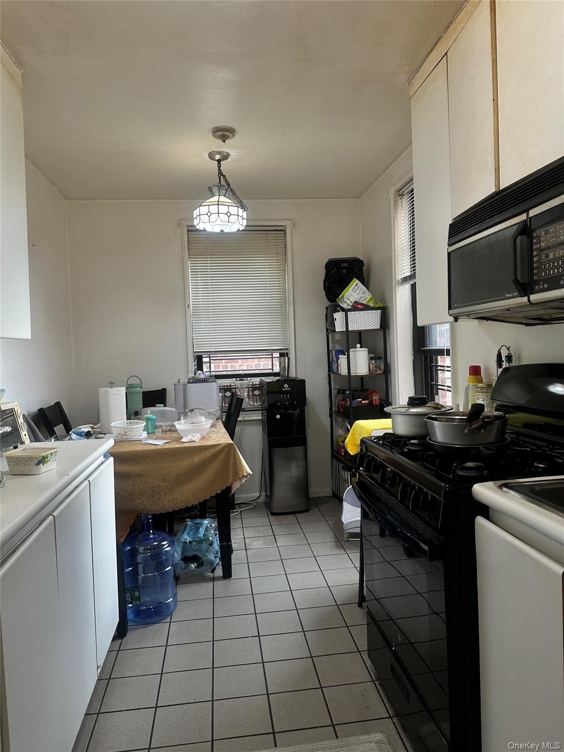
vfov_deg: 71.6
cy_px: 376
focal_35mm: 24
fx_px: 521
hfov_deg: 56.8
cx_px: 282
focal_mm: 6.86
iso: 125
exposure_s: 1/60
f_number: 1.78
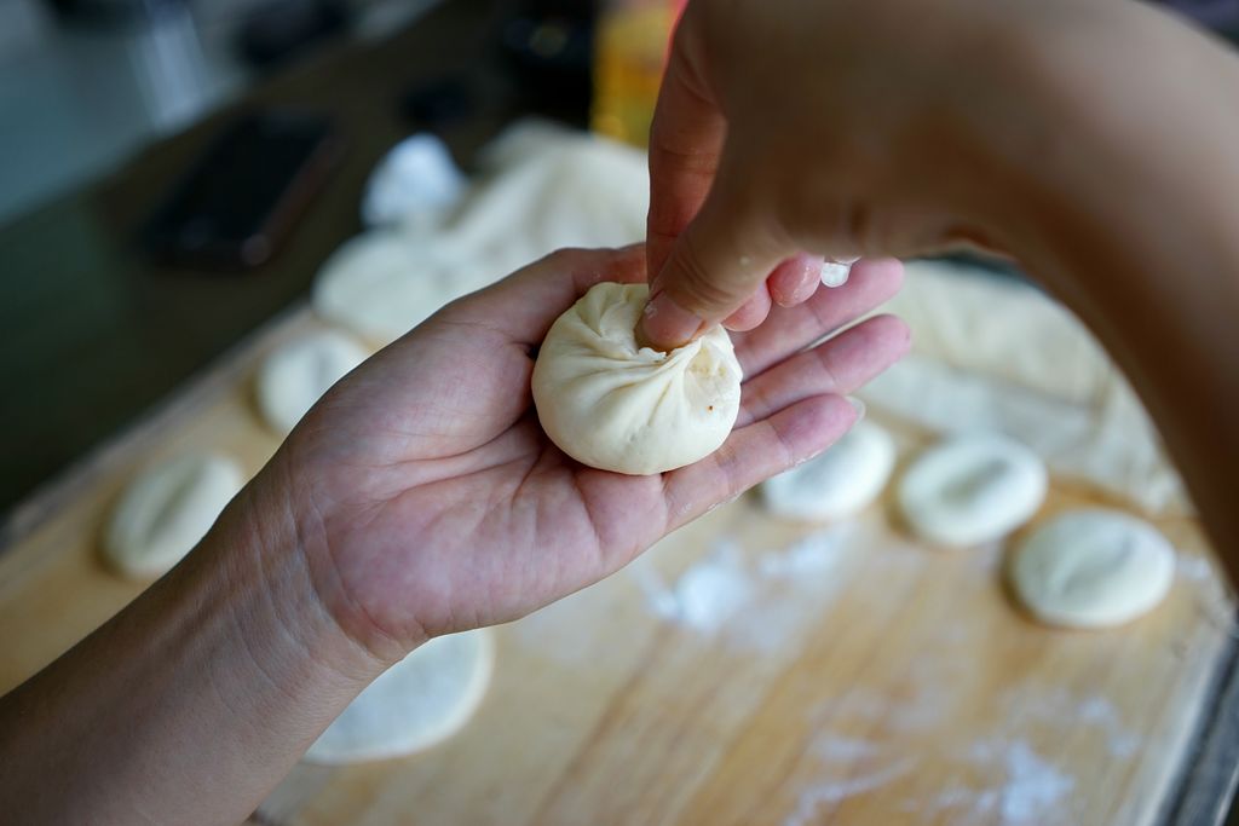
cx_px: 620
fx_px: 1205
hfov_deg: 54.4
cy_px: 413
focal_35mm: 35
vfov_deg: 37.9
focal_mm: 35
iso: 160
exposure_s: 1/60
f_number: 2.8
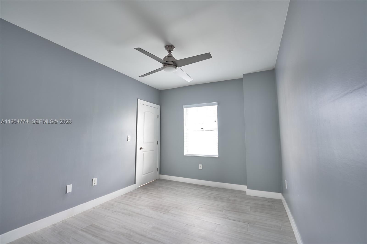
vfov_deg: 77.7
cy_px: 122
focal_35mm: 15
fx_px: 152
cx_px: 184
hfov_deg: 100.8
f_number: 2.8
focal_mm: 14.9
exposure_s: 1/80
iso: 100
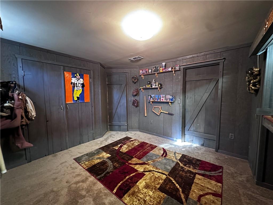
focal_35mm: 14
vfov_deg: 85.7
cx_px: 136
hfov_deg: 102.1
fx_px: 110
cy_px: 102
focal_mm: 2.22
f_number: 2.2
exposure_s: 1/40
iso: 800
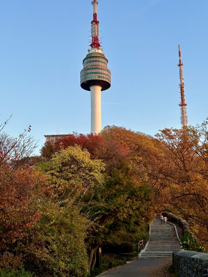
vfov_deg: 39.7
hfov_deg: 30.3
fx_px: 385
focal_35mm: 48
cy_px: 138
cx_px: 104
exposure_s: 1/366
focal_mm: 6.86
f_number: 1.78
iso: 64
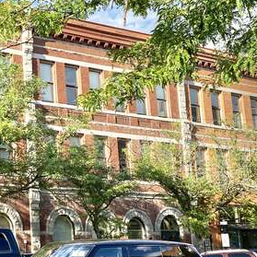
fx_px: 554
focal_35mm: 66
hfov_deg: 23.9
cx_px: -46
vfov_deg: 25.6
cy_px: 45
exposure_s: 1/1565
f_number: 1.8
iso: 32
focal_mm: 4.25
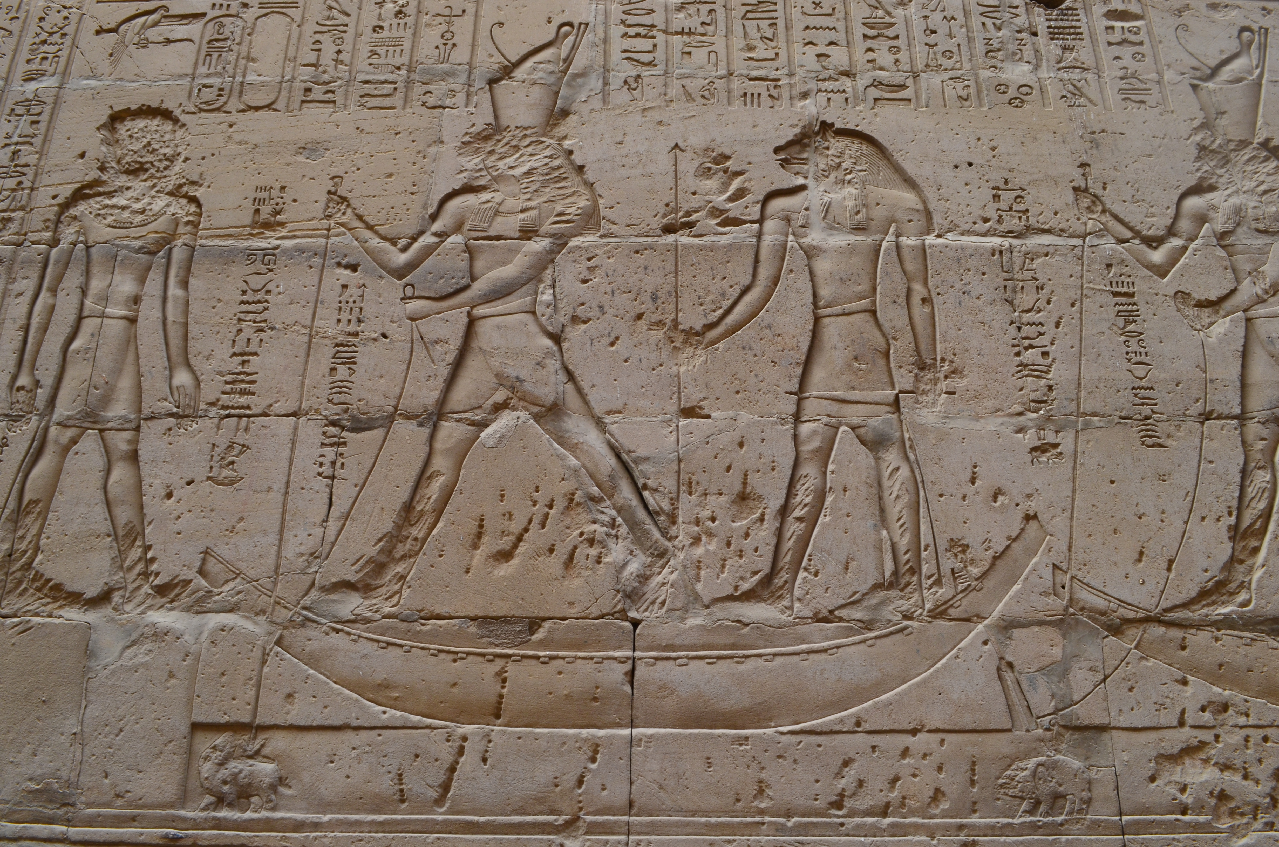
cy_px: 424
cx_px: 640
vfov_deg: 43.4
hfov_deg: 62.0
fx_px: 1064
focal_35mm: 30
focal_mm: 20
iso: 400
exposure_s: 1/50
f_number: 10
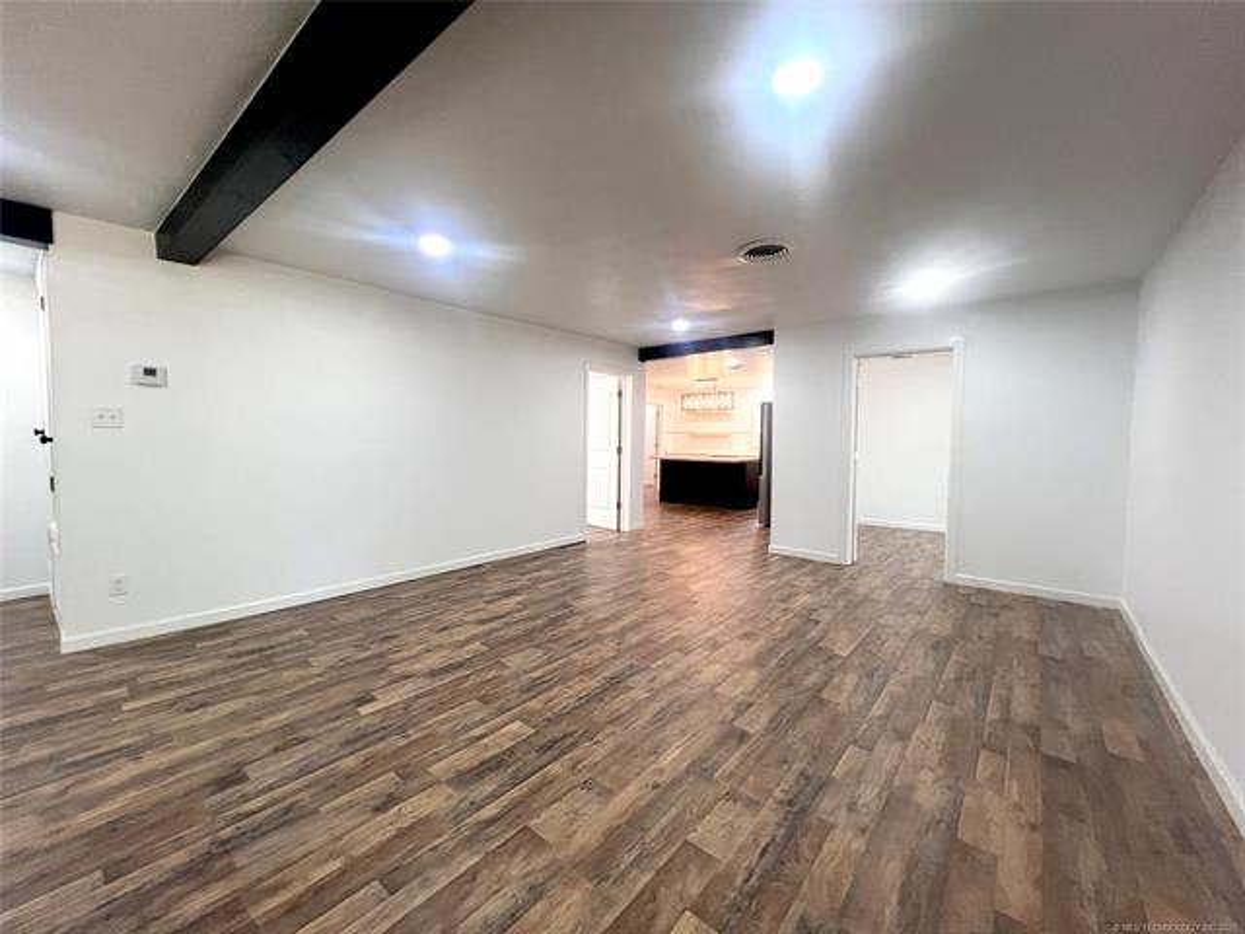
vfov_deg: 89.9
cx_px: 622
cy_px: 467
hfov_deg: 106.2
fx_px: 468
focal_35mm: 13
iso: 250
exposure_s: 1/120
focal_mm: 1.57
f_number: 1.8
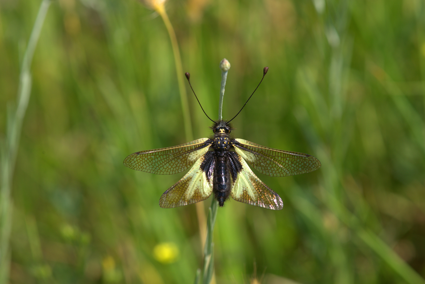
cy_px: 142
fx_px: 1240
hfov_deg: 19.4
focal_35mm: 105
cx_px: 212
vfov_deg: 13.1
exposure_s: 1/320
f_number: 11
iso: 250
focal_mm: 105
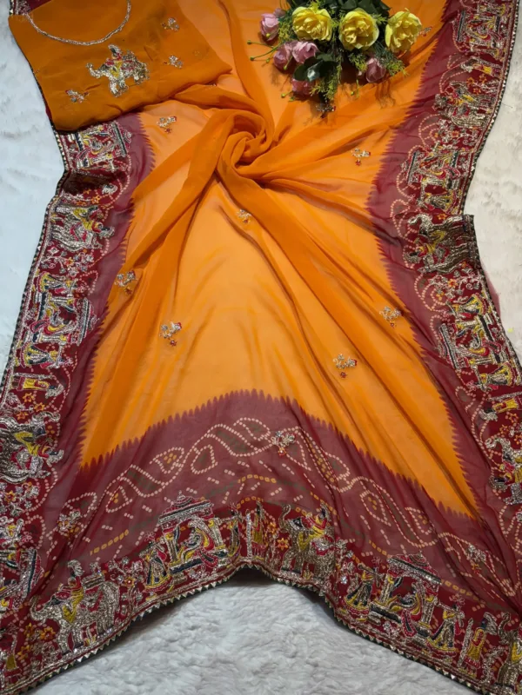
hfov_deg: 53.1
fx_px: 523
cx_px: 261
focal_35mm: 26
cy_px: 348
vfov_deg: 67.3
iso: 32
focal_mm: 5.96
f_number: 1.6
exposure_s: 1/100
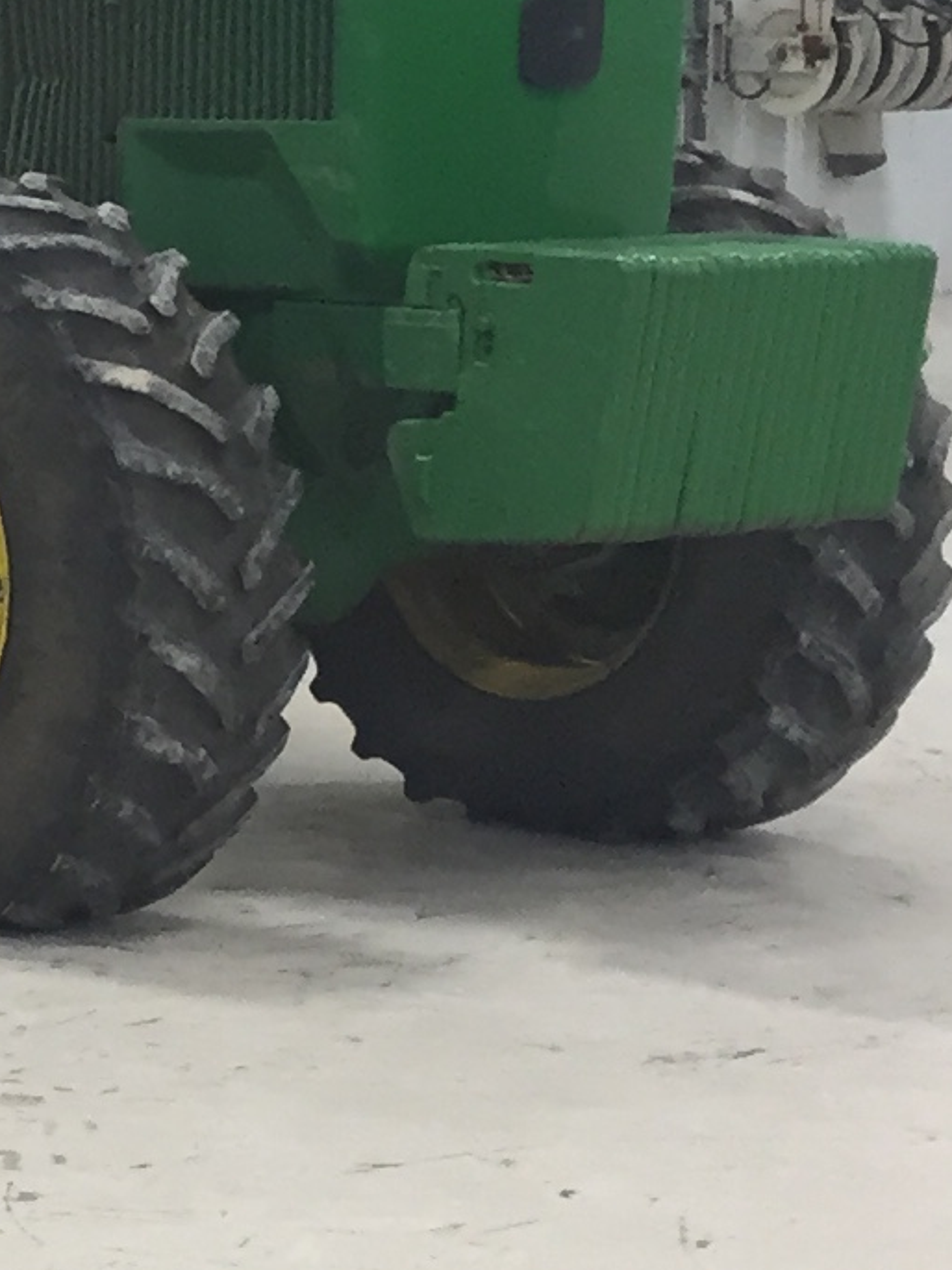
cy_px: 528
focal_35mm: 138
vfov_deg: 14.3
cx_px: -1087
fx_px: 5063
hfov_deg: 9.8
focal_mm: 4.15
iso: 32
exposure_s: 1/30
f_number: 2.2
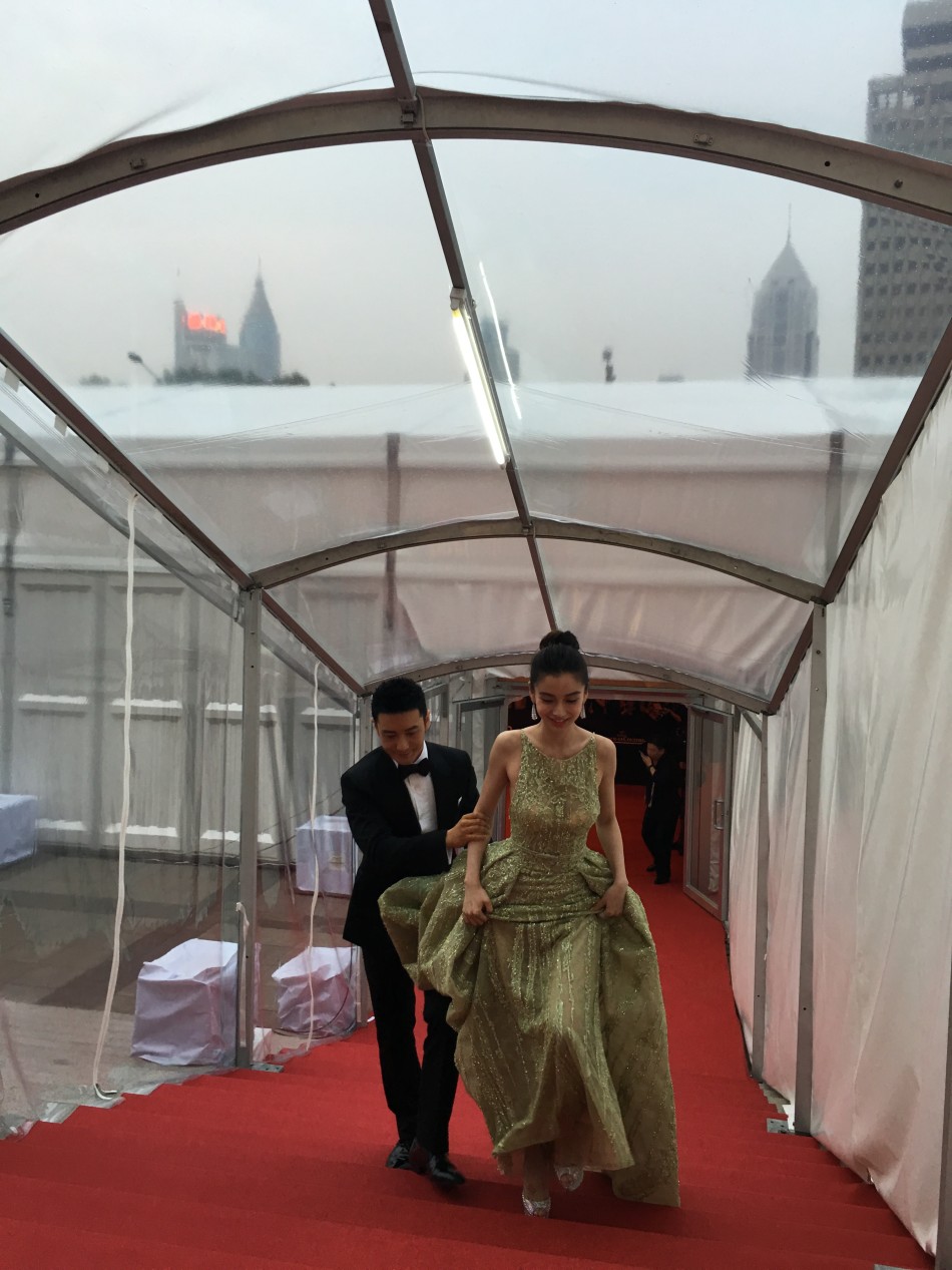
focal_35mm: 29
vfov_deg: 61.7
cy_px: 635
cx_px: 476
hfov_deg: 48.2
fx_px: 1064
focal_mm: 4.15
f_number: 2.2
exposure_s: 1/33
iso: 25
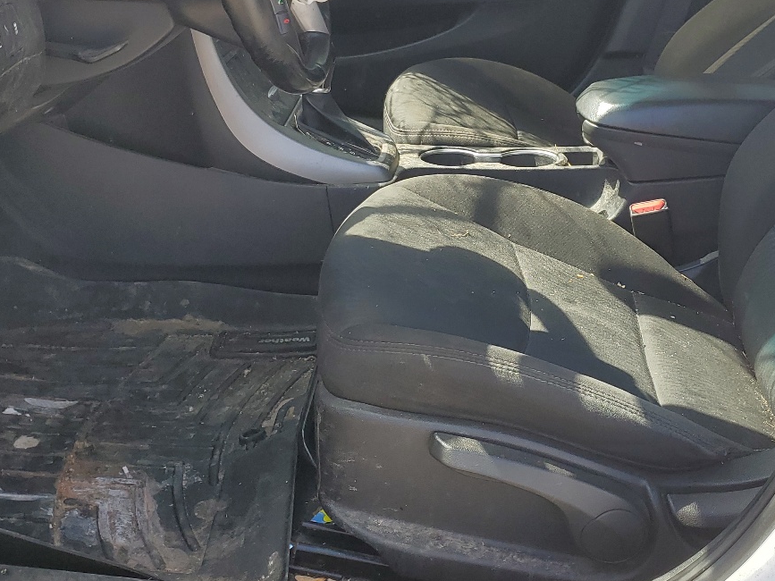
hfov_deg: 39.4
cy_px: 176
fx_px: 1074
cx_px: 483
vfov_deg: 30.0
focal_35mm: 48
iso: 50
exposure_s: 1/625
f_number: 1.5
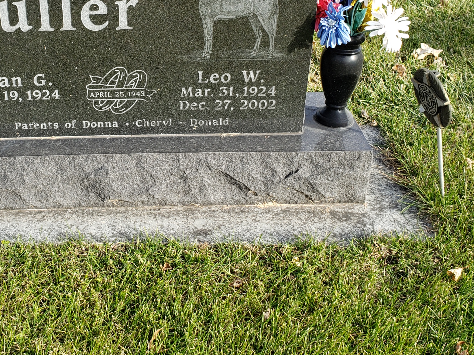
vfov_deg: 29.5
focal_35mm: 48
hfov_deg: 38.8
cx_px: 128
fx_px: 657
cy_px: 65
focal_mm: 4.3
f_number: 2.4
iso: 50
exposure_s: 1/335
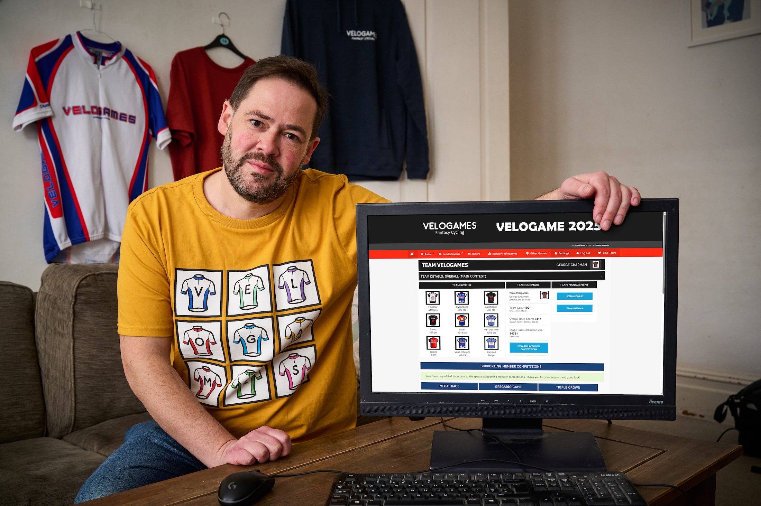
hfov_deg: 54.5
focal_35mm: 35
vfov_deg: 37.8
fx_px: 739
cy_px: 253
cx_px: 380
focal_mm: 35
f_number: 5.6
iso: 1600
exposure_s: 1/60
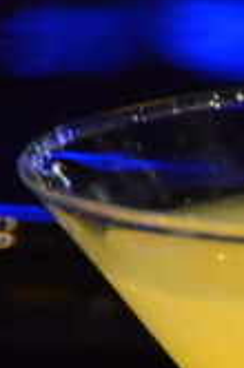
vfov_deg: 3.5
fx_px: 5870
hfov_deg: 2.4
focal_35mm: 575
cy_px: 1100
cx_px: 464
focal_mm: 62
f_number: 5
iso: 6400
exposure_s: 1/80
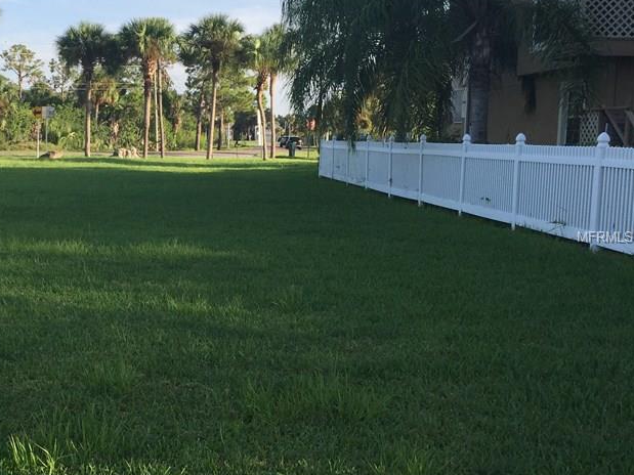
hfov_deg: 38.0
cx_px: 115
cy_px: 238
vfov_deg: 30.3
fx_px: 879
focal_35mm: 48
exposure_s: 1/942
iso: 32
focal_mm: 4.15
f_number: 2.2
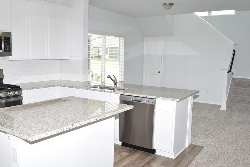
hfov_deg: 57.2
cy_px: 79
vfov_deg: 39.9
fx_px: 229
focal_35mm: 33
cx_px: 117
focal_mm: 18
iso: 400
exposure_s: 1/125
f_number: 6.3
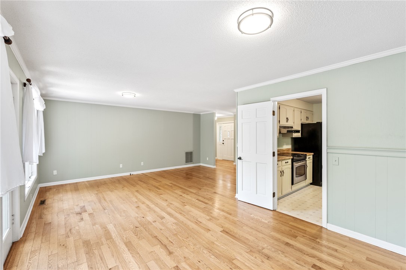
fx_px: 180
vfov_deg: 73.7
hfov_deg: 96.8
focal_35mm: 16
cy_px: 135
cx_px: 203
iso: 250
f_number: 8
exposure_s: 1/25
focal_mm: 16
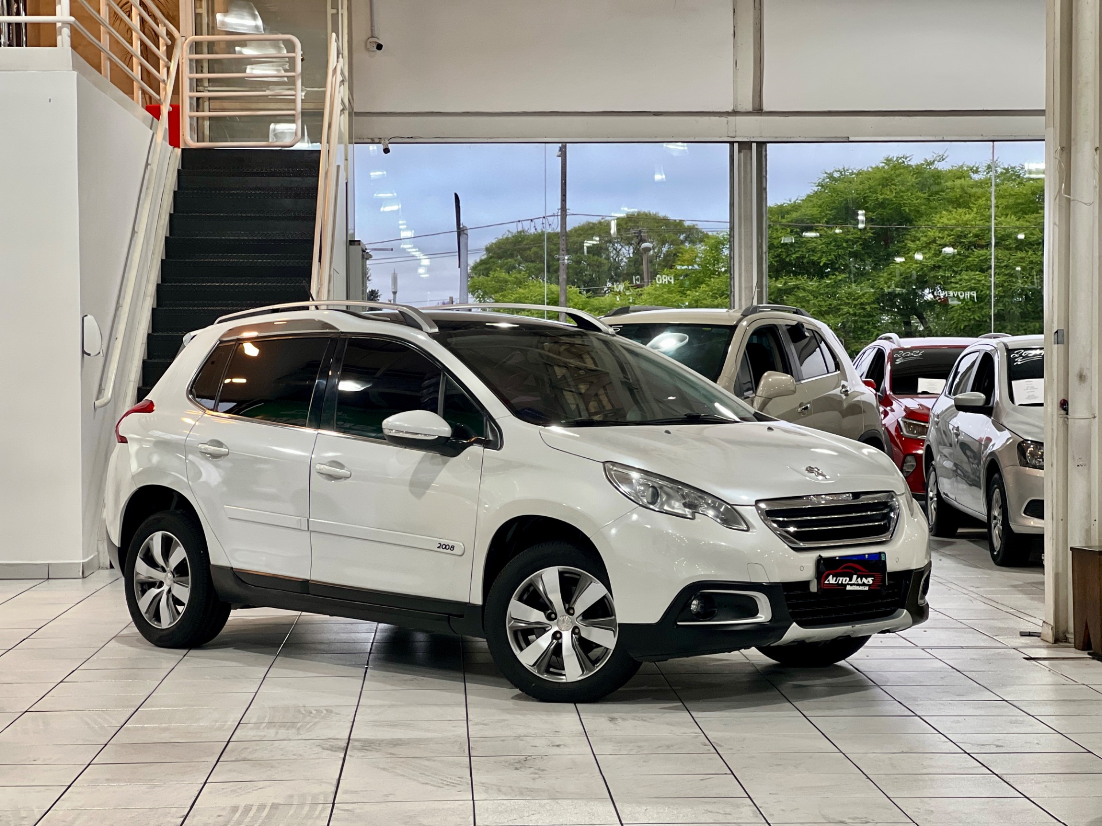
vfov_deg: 19.1
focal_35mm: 77
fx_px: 2451
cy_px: 413
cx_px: 551
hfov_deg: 25.3
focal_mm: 9
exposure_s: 1/40
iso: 250
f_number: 2.8
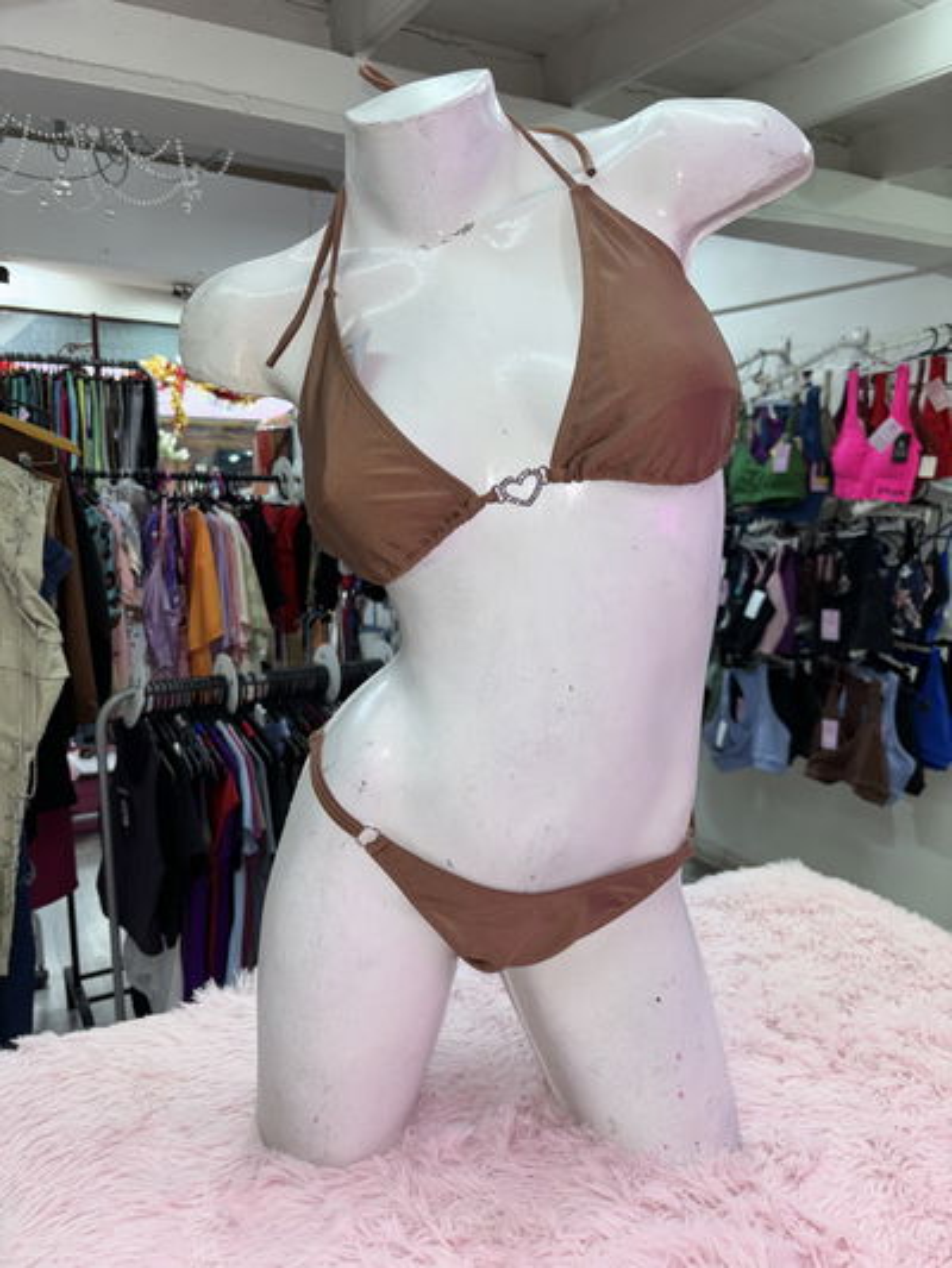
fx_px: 953
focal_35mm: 26
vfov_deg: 67.3
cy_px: 634
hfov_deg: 53.1
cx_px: 476
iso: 32
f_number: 1.6
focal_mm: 5.96
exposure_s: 1/102
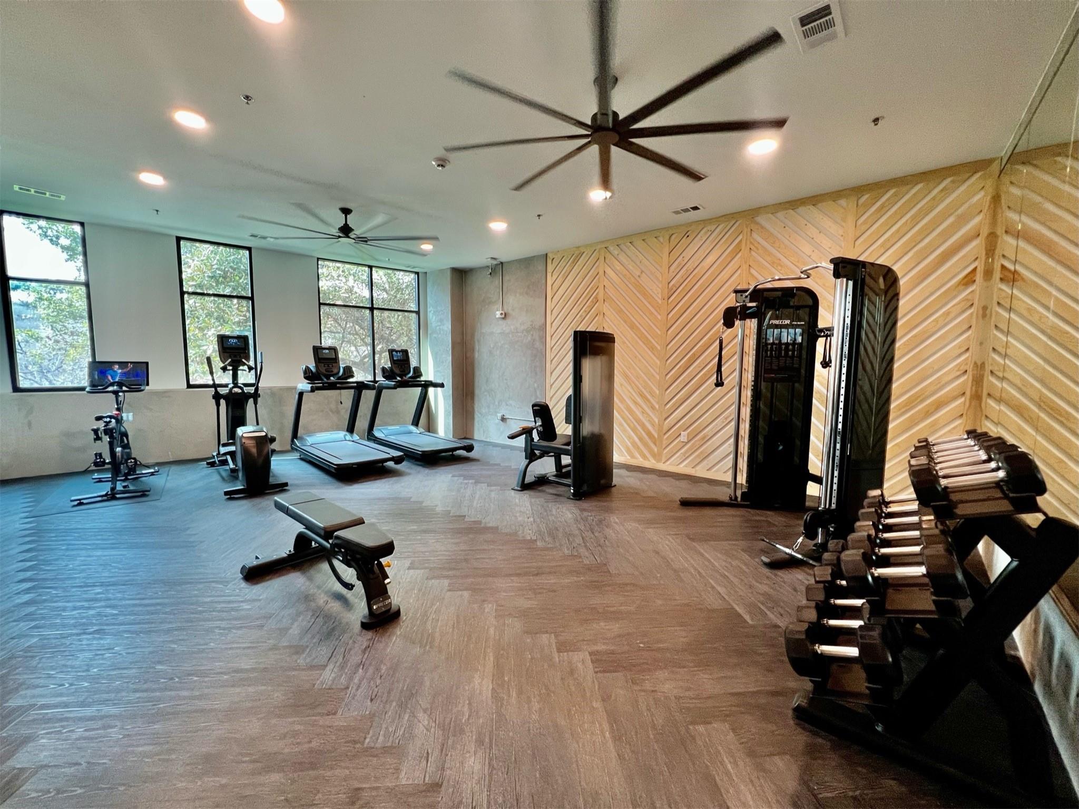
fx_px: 405
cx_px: 540
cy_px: 404
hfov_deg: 106.2
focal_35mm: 13
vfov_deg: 89.9
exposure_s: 1/60
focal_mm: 1.57
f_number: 1.8
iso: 160
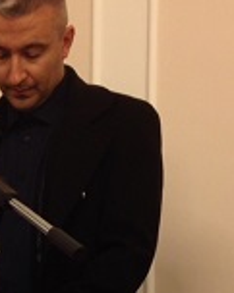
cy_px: 378
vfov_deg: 13.8
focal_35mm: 135
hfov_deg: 11.2
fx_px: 1172
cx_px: -27
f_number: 2.4
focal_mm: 4.28
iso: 50
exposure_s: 1/28
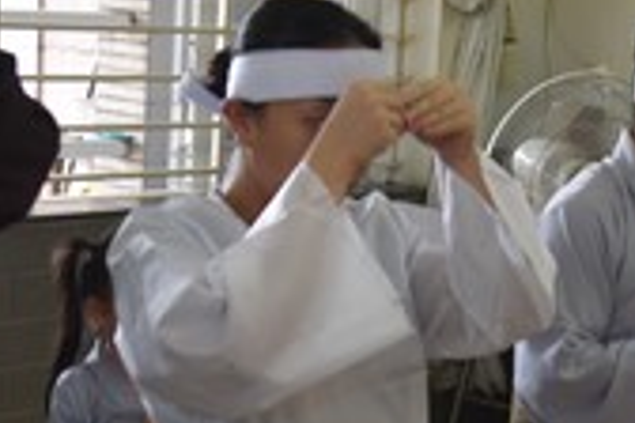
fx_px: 1640
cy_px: 317
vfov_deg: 14.6
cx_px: 525
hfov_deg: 21.6
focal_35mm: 93
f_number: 4
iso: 1000
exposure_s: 1/60
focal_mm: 24
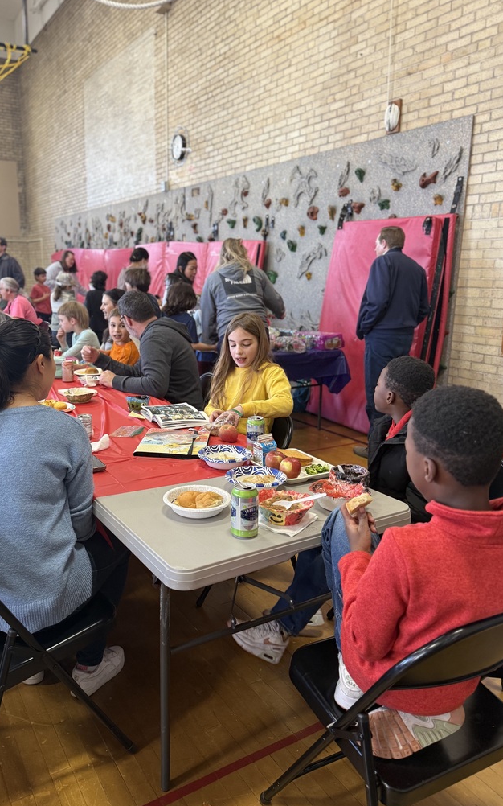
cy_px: 400
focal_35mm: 26
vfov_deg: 70.4
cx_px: 209
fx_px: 570
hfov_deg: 47.4
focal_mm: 6.76
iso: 200
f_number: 1.78
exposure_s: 1/70
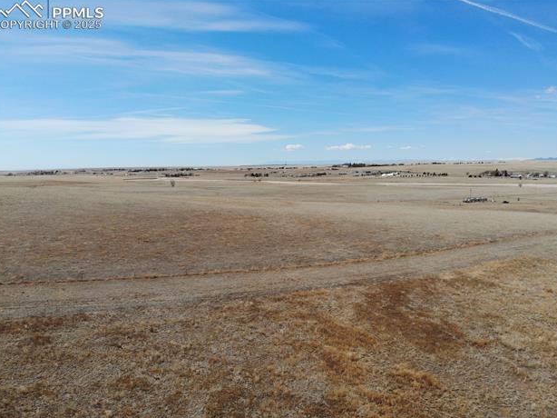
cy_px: 215
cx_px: 280
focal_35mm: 25
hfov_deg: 69.4
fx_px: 402
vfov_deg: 54.8
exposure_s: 1/1379
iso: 100
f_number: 2.8
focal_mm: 4.5
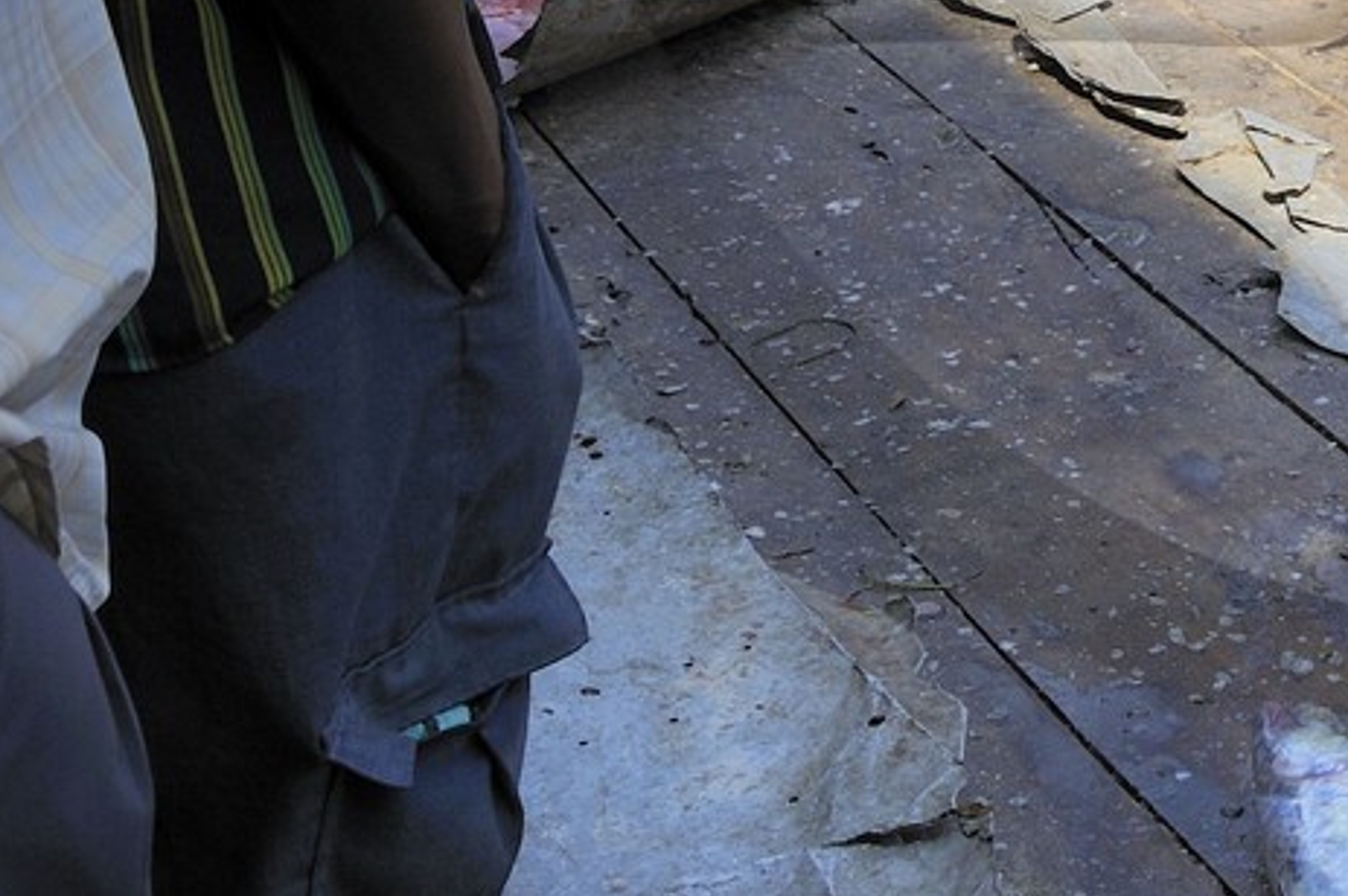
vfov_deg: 15.2
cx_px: 1619
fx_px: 3106
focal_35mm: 83
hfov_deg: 22.5
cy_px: -431
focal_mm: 24
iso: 200
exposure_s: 1/250
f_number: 9
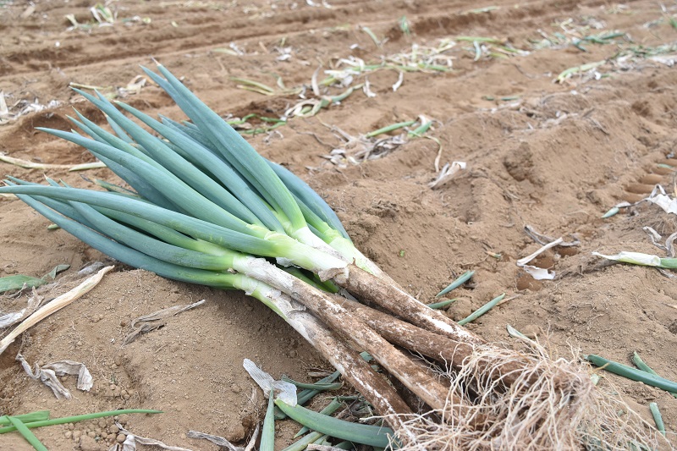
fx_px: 677
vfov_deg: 36.9
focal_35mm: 36
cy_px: 226
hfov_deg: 53.1
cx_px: 338
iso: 400
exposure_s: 1/100
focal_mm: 24
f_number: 5.6
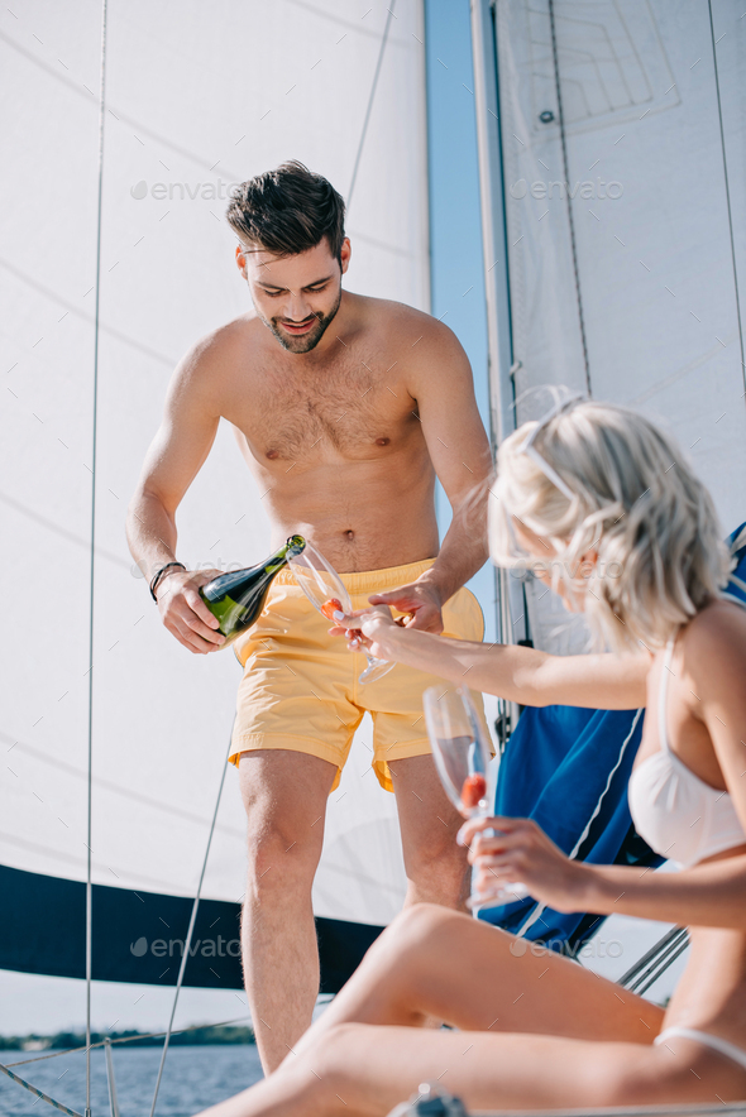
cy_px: 558
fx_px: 1553
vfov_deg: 39.6
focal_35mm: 50
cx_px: 373
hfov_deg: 27.0
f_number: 2.8
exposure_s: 1/2500
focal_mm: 50
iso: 100
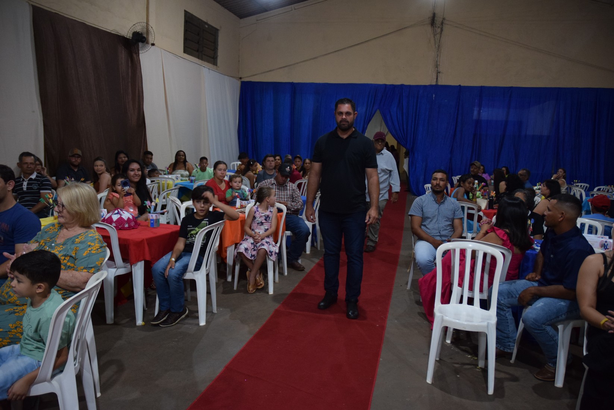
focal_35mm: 27
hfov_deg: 67.3
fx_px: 461
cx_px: 307
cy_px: 205
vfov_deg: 48.0
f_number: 3.5
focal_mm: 18
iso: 1400
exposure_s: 1/60
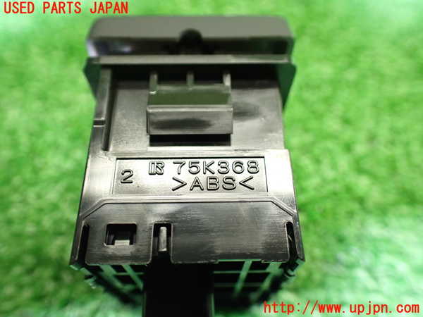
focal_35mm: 30
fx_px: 367
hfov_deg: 60.0
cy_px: 158
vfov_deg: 46.8
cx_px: 212
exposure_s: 1/100
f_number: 2.3
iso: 800
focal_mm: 5.4
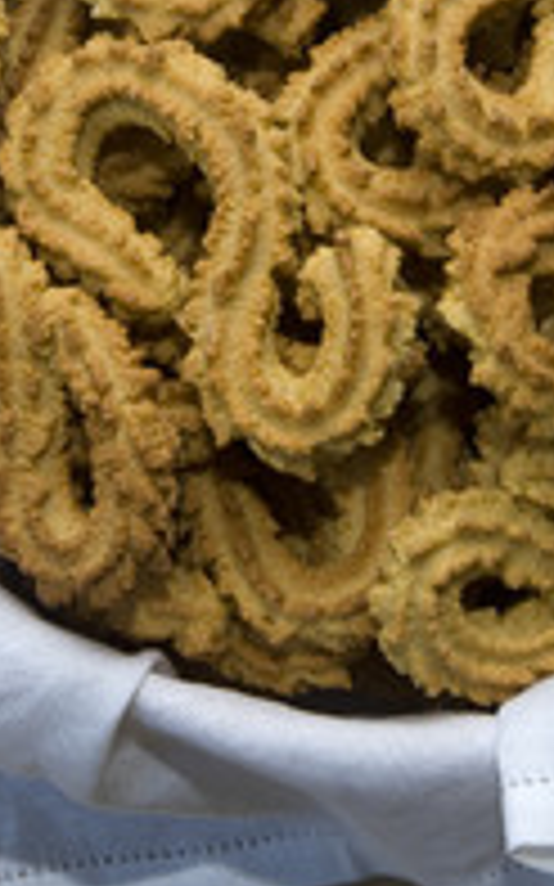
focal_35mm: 150
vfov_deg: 13.9
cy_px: 157
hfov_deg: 8.7
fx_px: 3626
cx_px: 360
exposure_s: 1/25
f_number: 13
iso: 200
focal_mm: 50
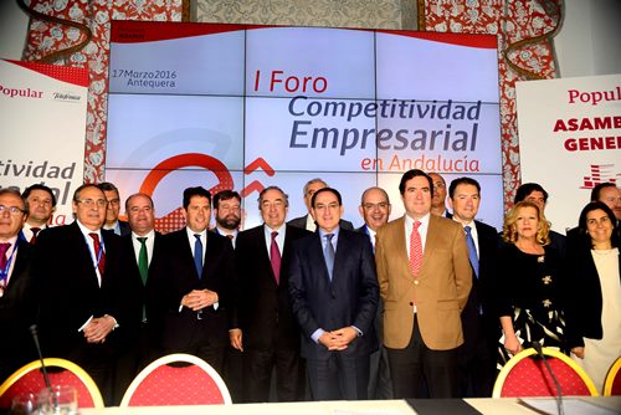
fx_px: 552
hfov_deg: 58.7
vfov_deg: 41.2
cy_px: 208
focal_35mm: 32
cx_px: 310
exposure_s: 1/200
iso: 2000
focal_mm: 32
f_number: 6.3
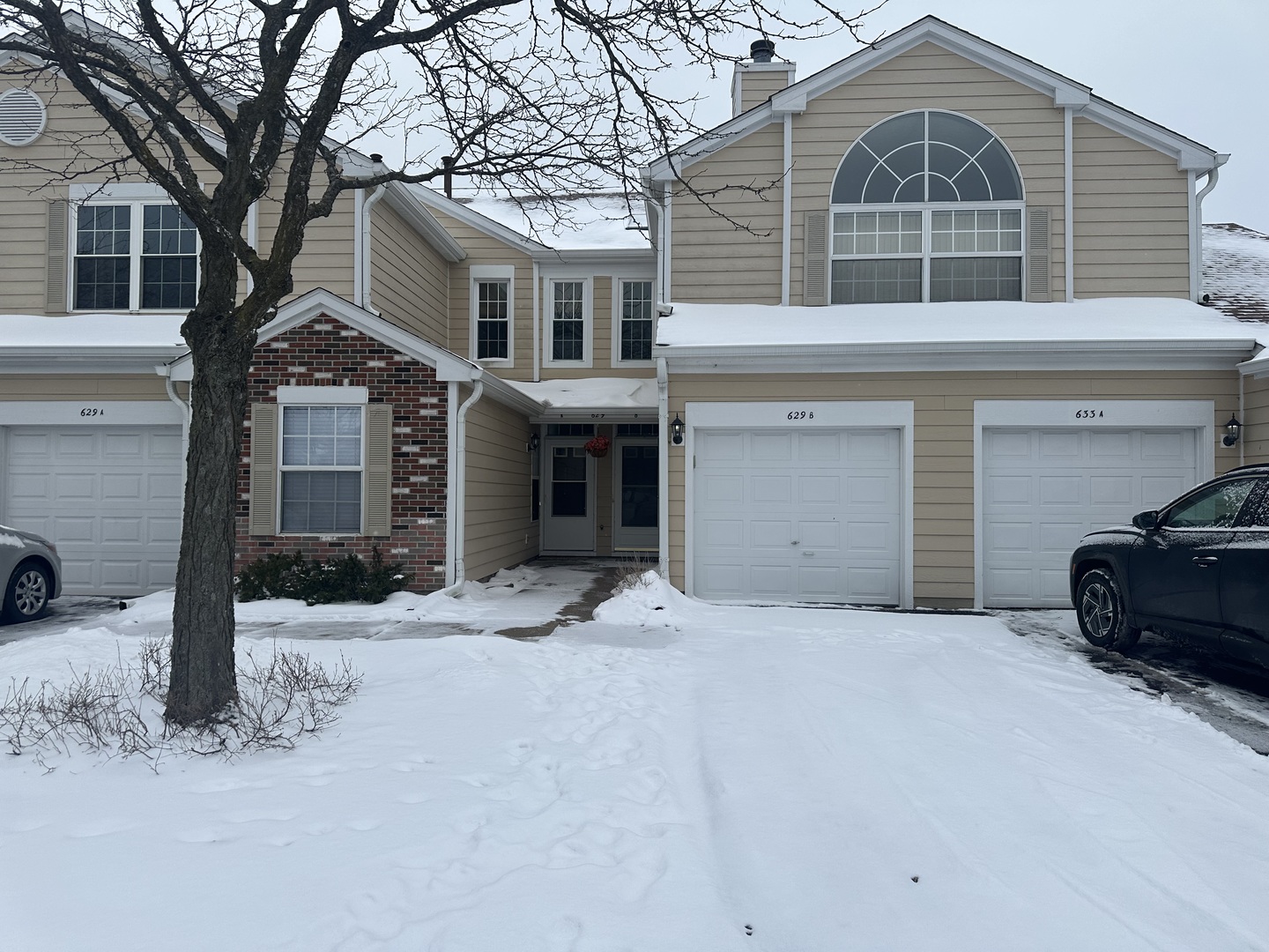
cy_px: 476
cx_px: 634
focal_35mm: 24
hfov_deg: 71.6
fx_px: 880
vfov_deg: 56.8
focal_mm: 6.86
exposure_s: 1/2353
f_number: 1.78
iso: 80
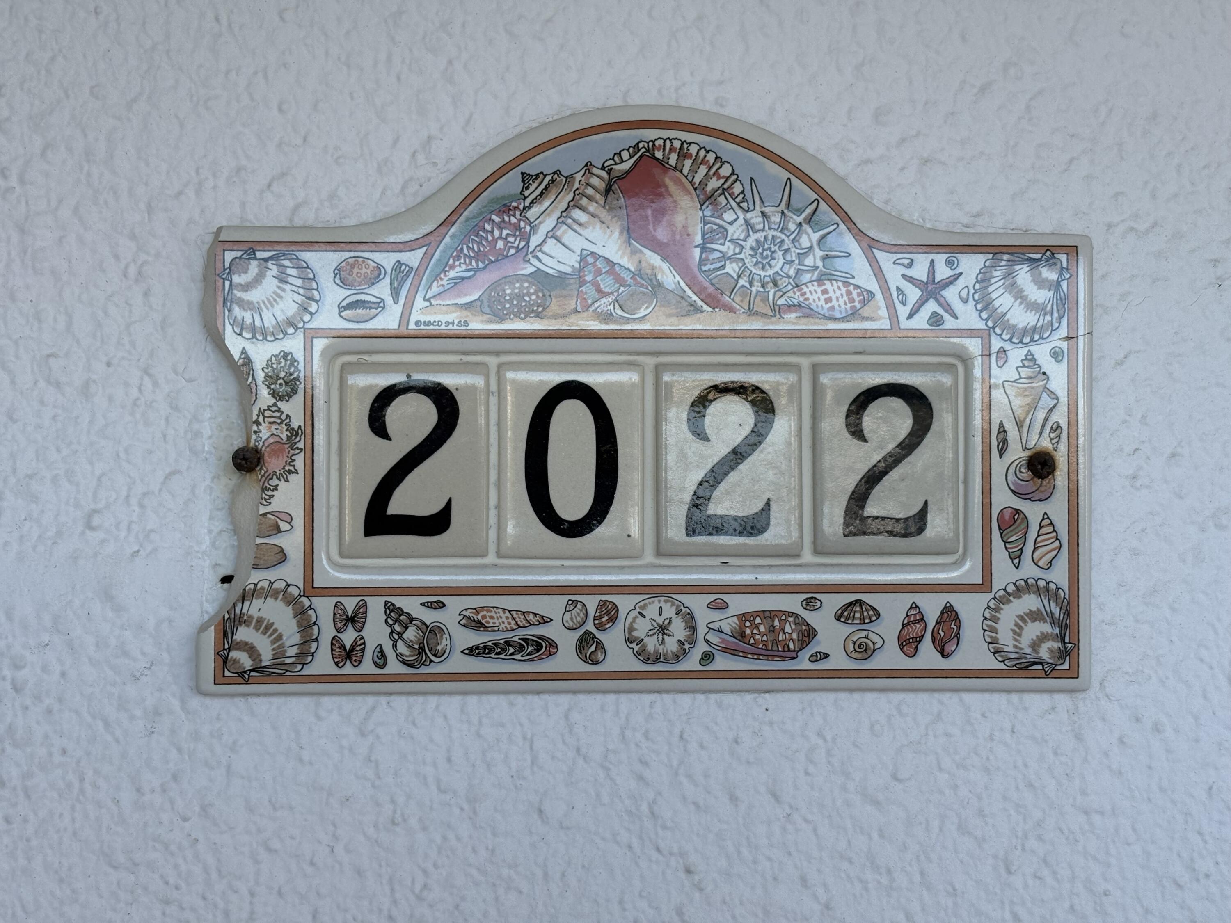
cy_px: 462
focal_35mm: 52
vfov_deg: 28.0
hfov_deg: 36.8
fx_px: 1849
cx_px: 616
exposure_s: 1/414
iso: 40
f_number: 1.6
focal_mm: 5.96
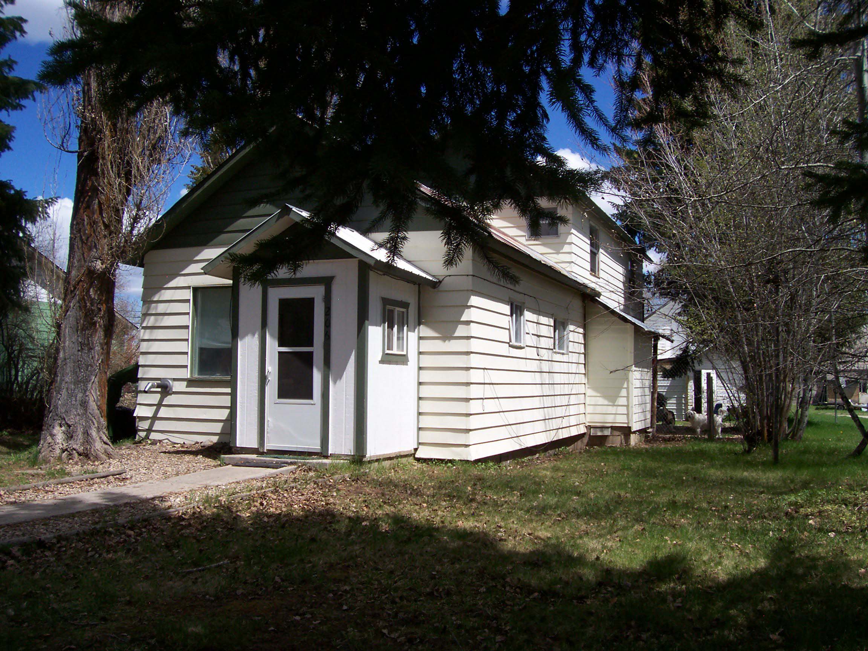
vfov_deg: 41.8
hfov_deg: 54.0
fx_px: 853
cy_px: 326
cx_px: 434
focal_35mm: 34
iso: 80
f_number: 5.1
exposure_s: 1/587
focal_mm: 5.6
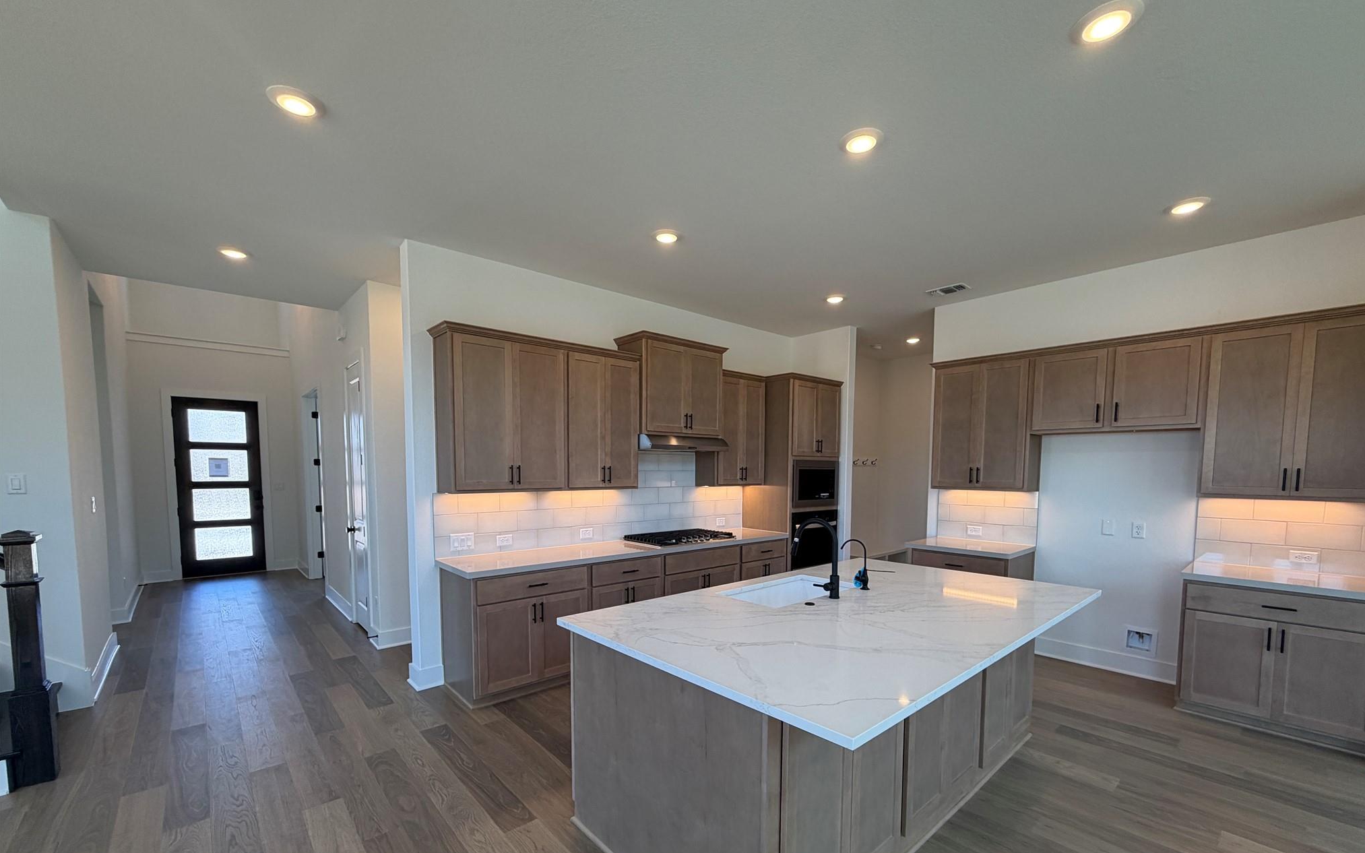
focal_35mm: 15
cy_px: 507
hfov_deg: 101.5
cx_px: 689
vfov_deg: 74.1
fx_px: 558
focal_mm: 2.22
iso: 80
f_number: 2.2
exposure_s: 1/120
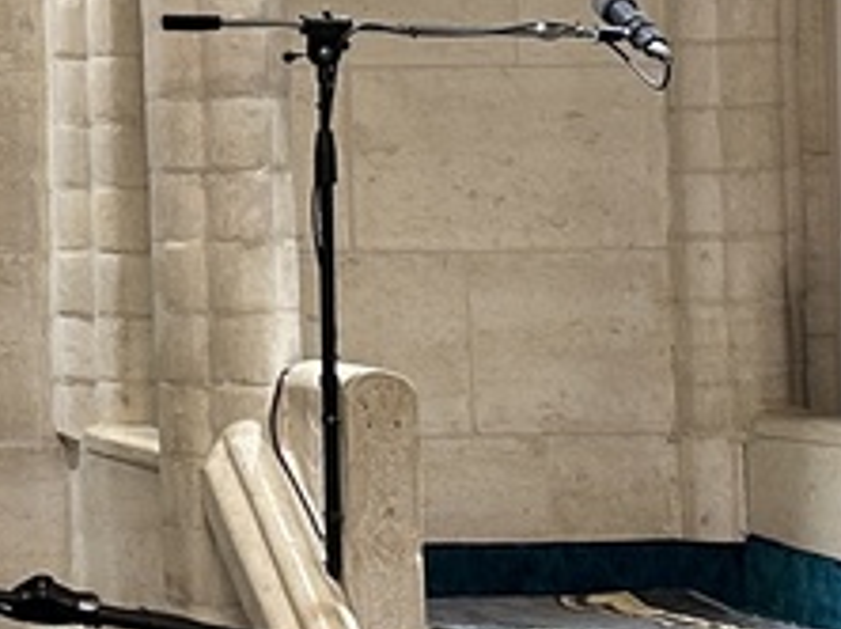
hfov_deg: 11.6
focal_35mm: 156
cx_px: -761
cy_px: 57
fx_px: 3786
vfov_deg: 9.5
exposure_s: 1/90
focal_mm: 6.86
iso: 125
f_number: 1.78
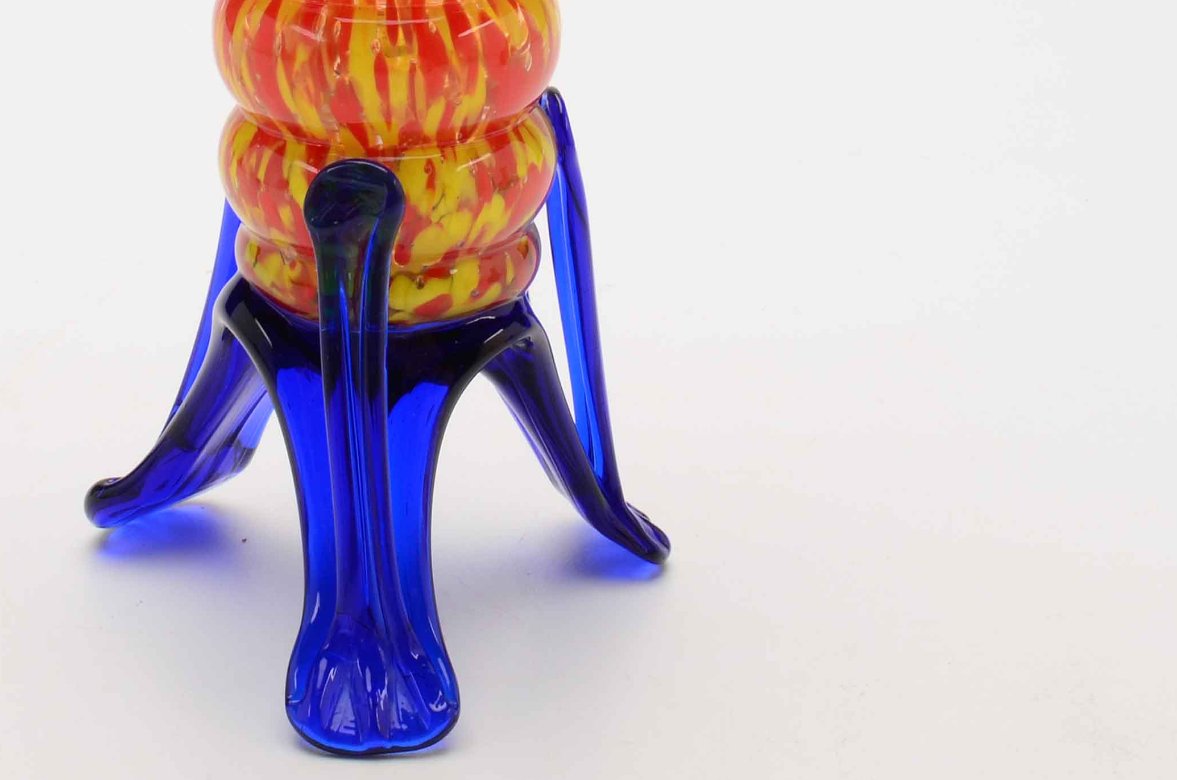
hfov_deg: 20.4
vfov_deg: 13.4
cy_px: -81
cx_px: 393
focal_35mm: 100
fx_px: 3263
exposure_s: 1/160
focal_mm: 28
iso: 100
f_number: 25
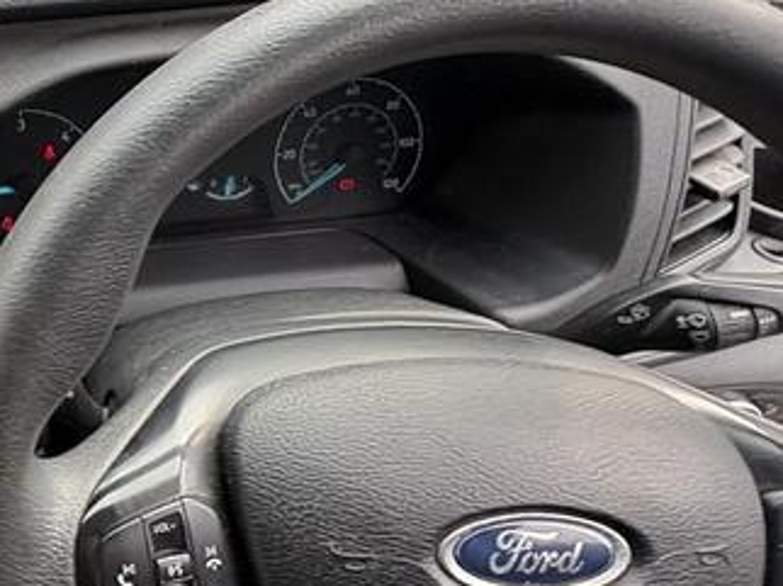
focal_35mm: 39
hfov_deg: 39.7
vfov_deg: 36.2
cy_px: 175
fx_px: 882
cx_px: -63
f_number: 2.2
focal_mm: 2.22
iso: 100
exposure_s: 1/99
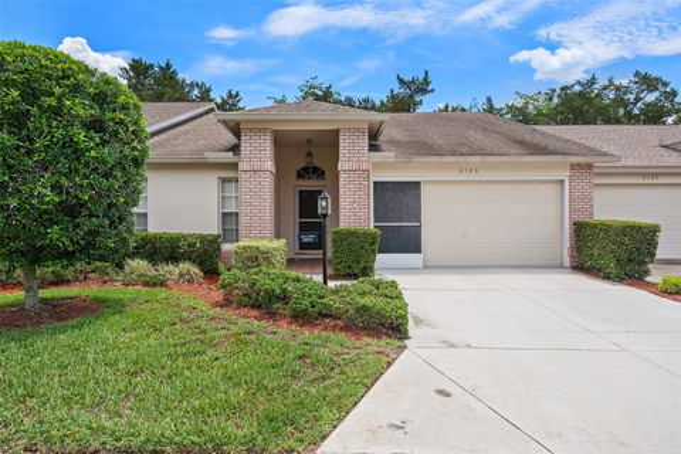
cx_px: 340
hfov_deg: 84.0
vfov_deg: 61.9
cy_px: 227
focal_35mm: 20
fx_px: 378
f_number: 8
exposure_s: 1/500
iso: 400
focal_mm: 20
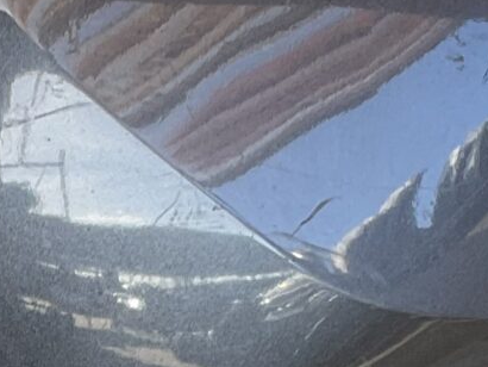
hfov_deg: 10.7
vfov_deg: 8.0
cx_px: -107
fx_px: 2553
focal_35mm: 181
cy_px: 617
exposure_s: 1/100
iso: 25
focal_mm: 3
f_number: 1.8
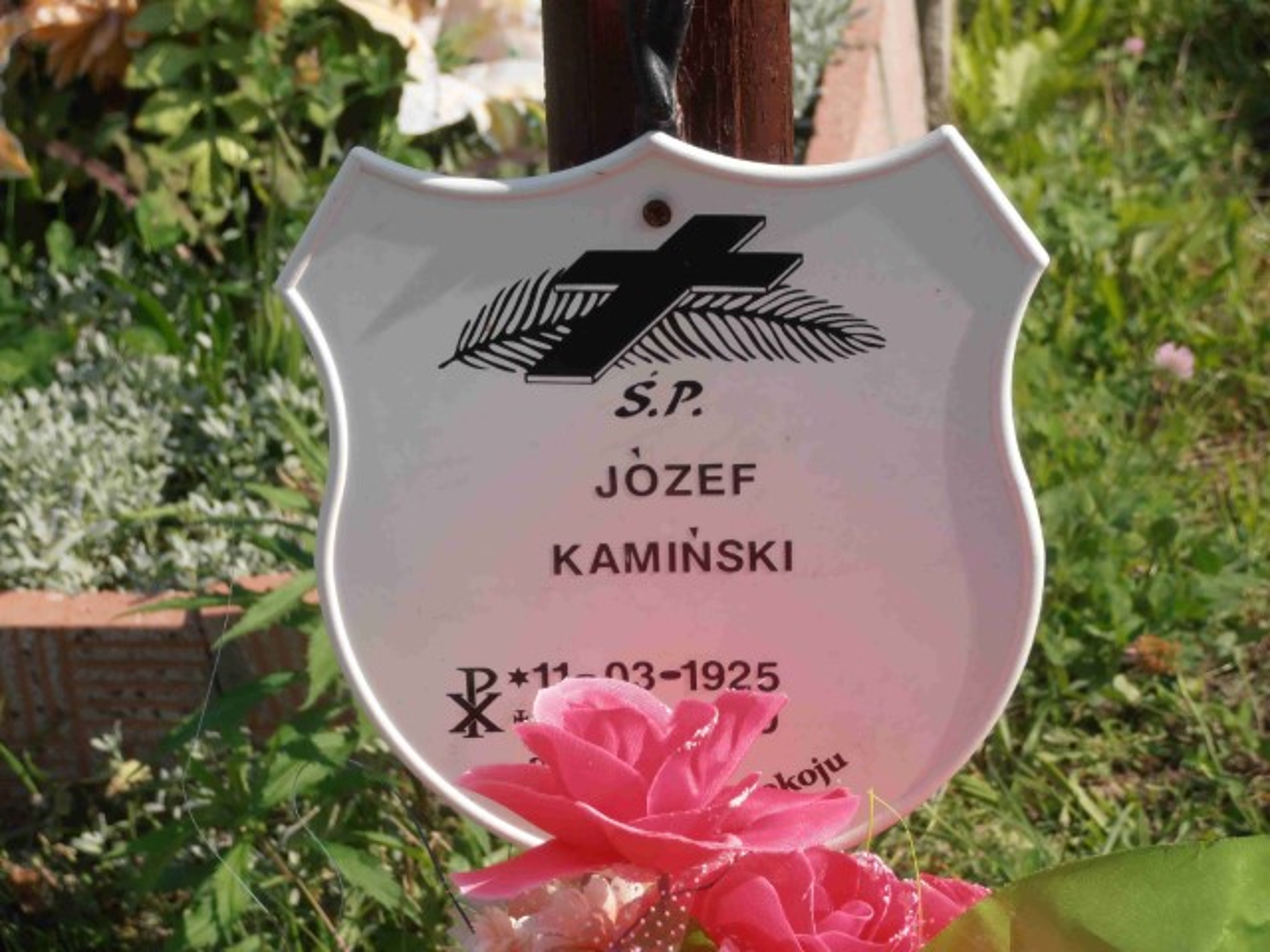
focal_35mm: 166
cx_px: 635
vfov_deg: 8.9
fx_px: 6090
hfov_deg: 11.9
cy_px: 476
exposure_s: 1/500
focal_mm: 29.44
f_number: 5.9
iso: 80
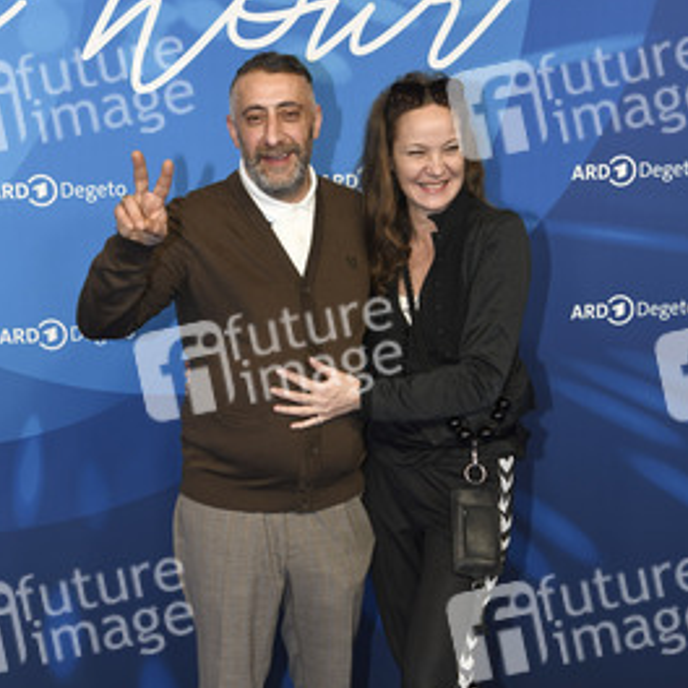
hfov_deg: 29.6
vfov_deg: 29.2
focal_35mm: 58
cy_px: 490
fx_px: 1304
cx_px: 344
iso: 800
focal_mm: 45
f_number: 5
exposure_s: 1/250
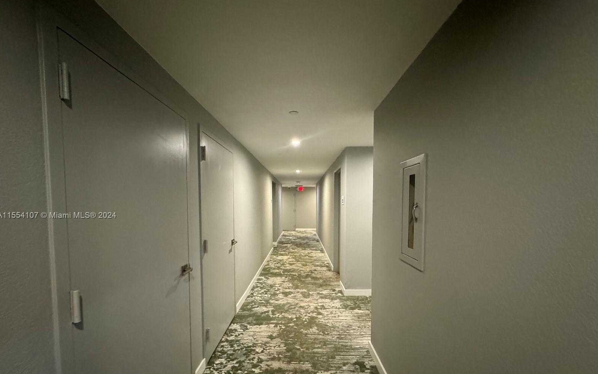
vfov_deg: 74.3
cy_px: 216
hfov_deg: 101.5
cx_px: 298
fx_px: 244
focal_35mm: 15
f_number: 2.2
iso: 1000
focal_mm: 2.22
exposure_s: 1/60
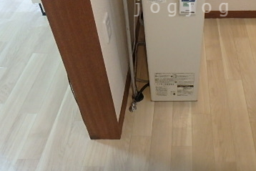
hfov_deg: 48.1
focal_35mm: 39
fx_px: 277
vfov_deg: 32.1
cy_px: 8
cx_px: 183
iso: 400
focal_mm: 3.7
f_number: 3.5
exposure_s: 1/30
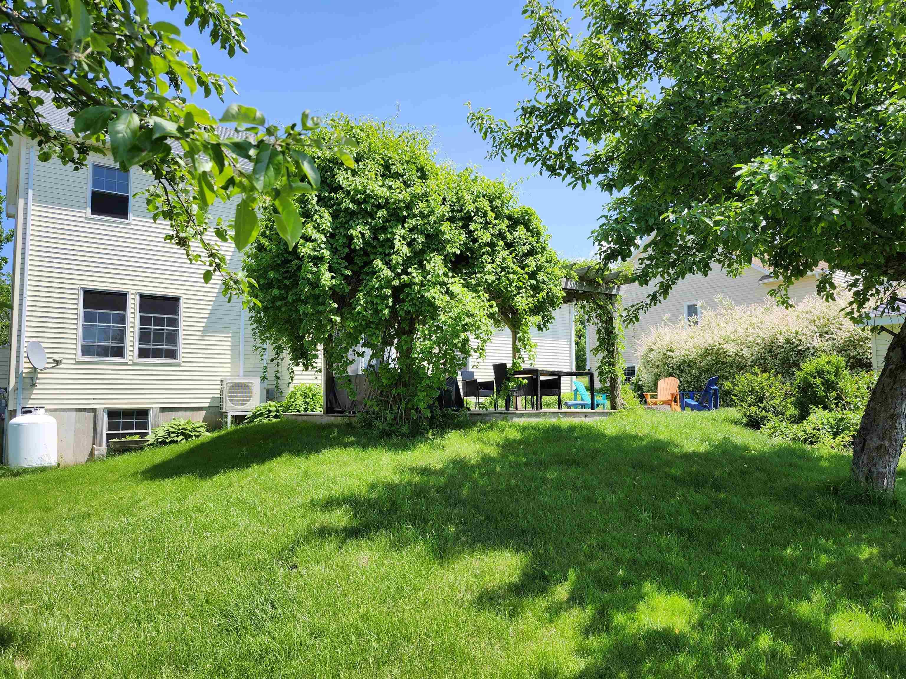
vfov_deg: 58.9
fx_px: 602
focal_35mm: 23
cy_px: 340
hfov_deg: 73.9
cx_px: 453
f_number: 1.8
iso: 25
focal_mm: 5.54
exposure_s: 1/981
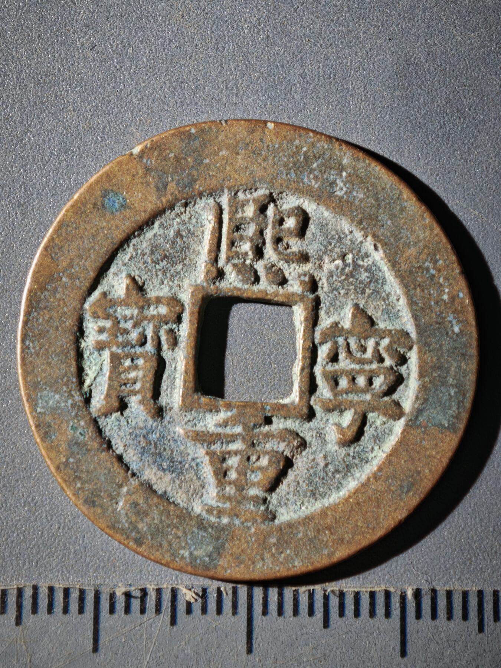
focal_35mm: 88
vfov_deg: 22.3
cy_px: 334
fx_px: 1698
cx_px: 250
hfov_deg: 16.8
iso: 125
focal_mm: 9
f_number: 2
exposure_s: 1/100
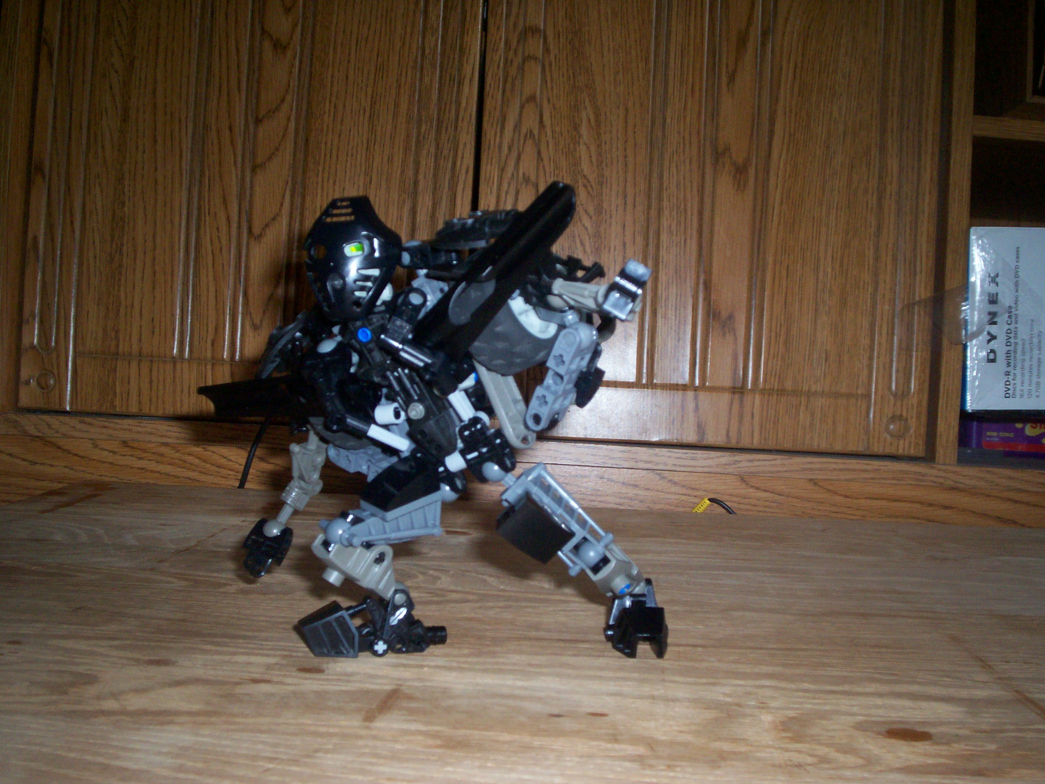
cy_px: 392
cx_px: 522
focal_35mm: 36
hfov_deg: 51.4
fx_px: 1087
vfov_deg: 39.7
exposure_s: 1/64
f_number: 4.5
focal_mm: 5.9
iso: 140
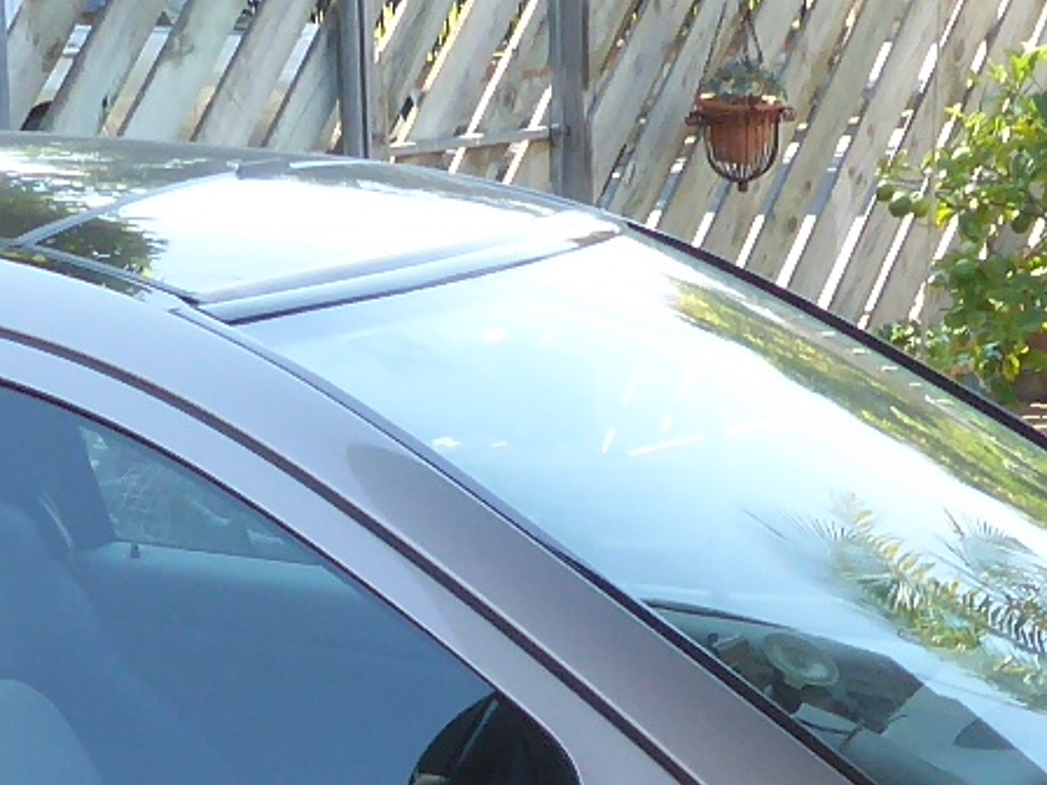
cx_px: 400
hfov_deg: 13.8
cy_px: 1537
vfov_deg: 9.7
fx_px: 4325
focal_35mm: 143
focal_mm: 4.3
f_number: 3.3
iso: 100
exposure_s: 1/125
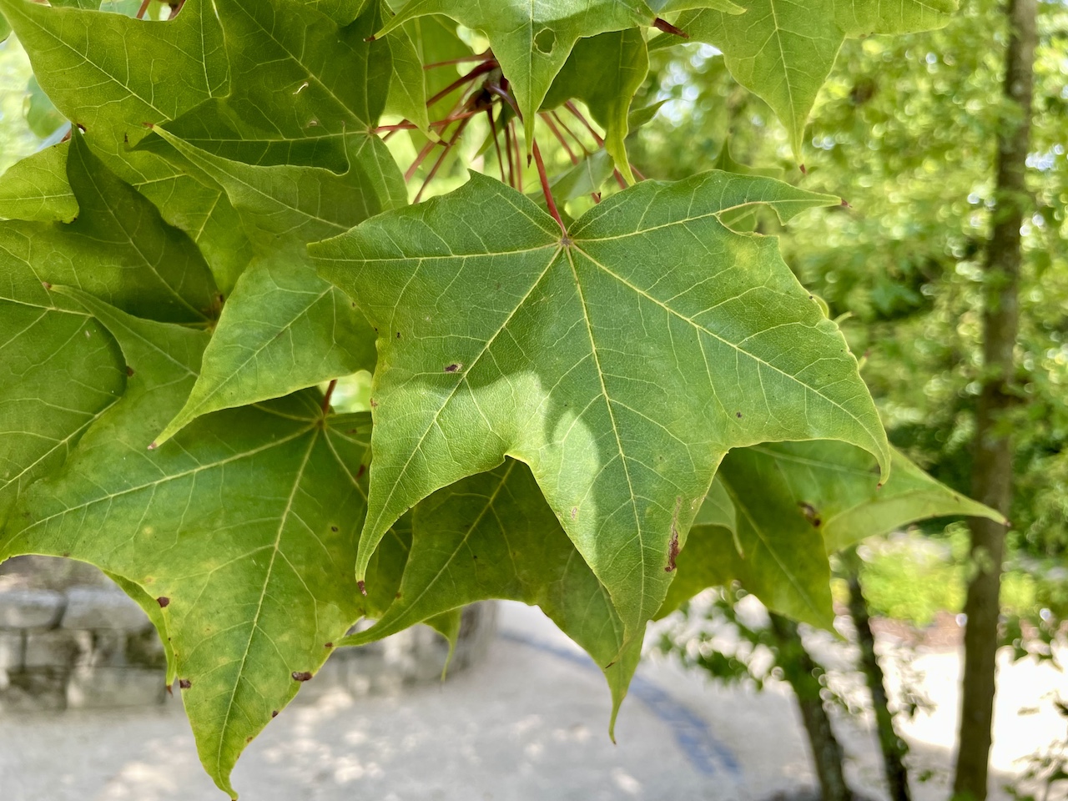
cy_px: 400
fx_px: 802
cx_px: 534
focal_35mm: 26
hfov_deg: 67.3
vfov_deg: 53.1
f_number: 1.6
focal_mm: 4.2
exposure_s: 1/213
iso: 32
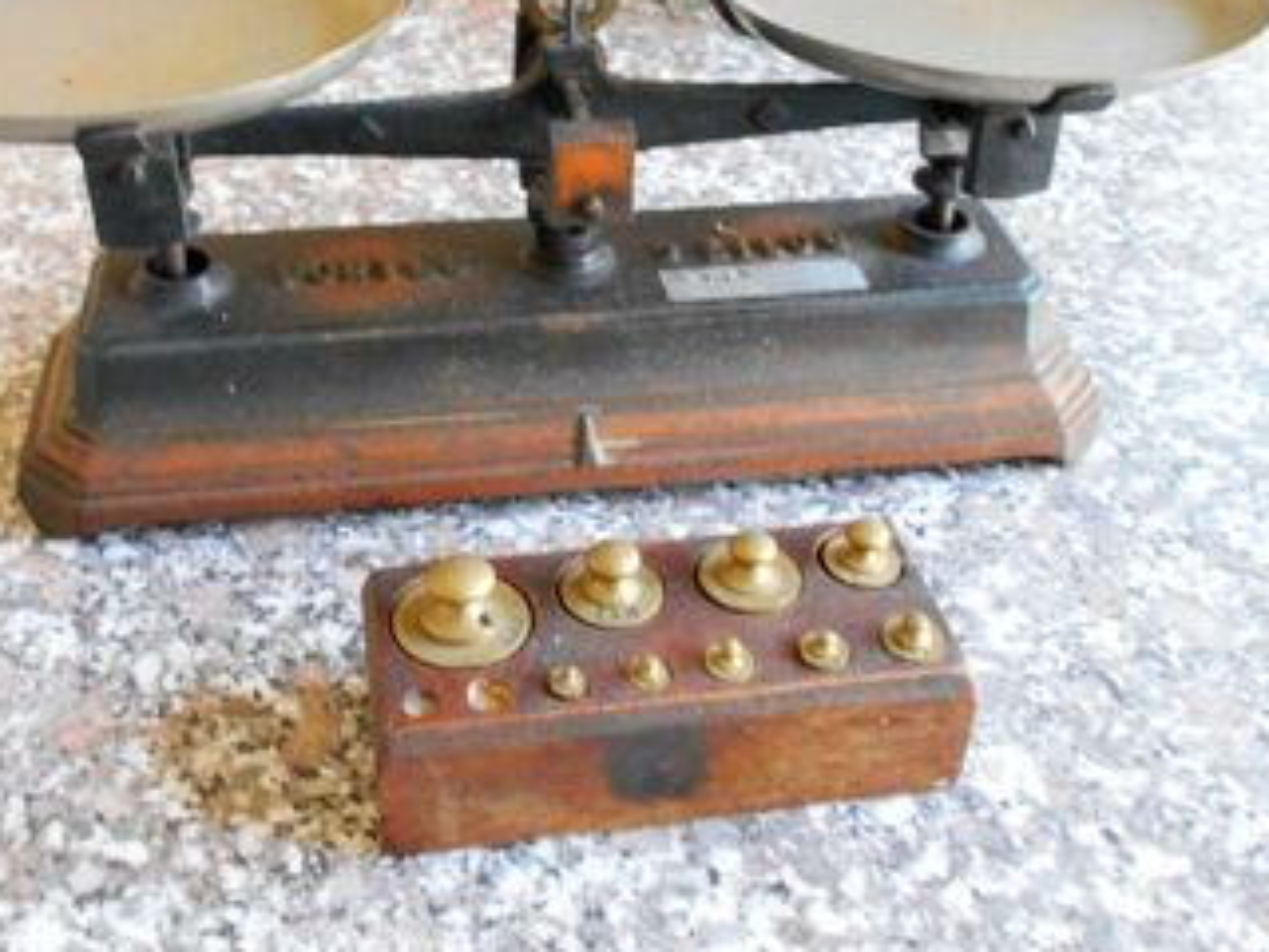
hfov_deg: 47.7
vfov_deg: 36.6
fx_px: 1430
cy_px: 349
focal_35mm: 39
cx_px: 547
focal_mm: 4.6
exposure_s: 1/30
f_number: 3.2
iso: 400
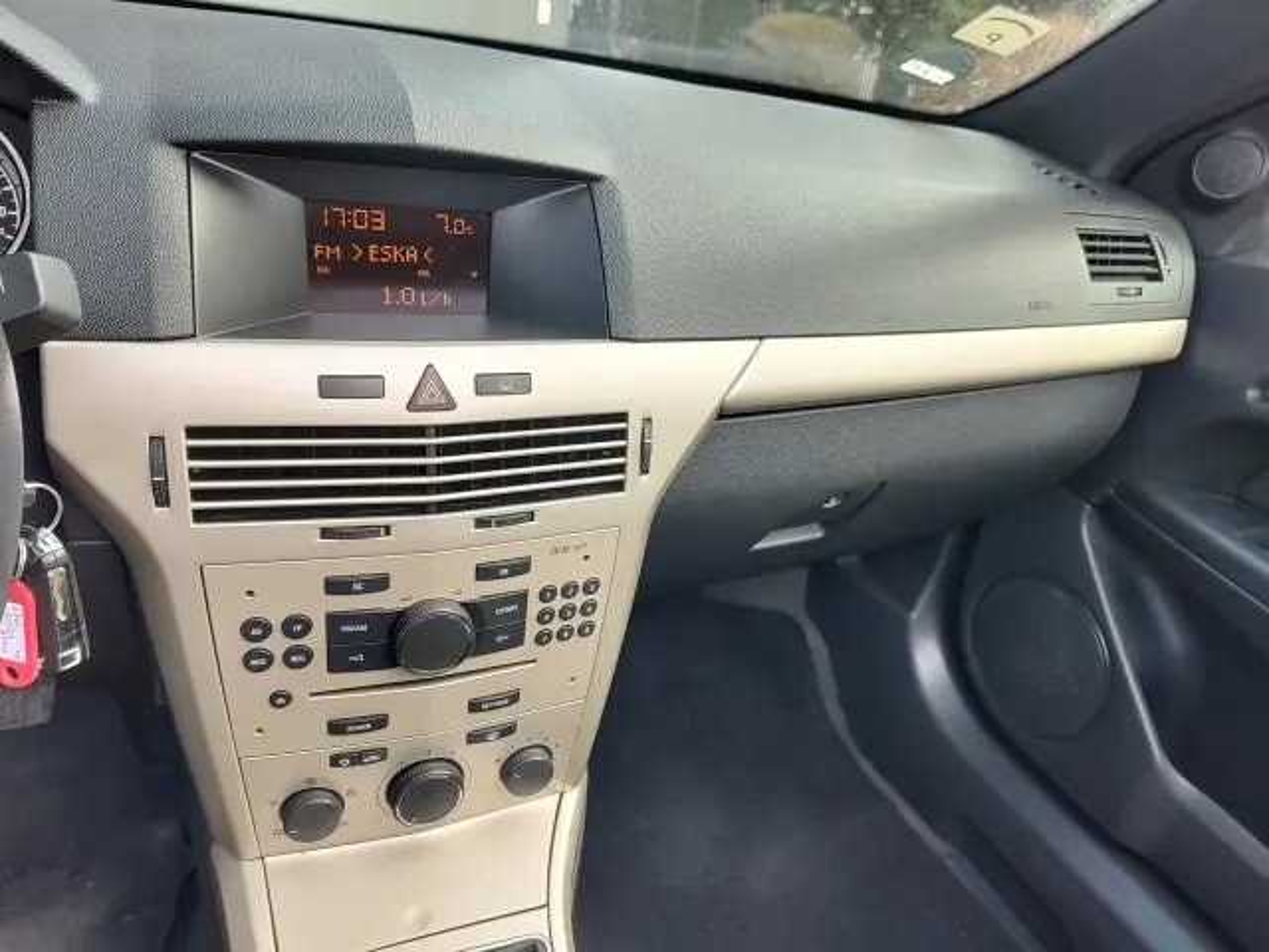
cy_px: 476
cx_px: 634
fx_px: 843
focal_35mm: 23
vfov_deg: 58.9
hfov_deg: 73.9
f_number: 1.8
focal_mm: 5.56
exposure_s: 1/214
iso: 100
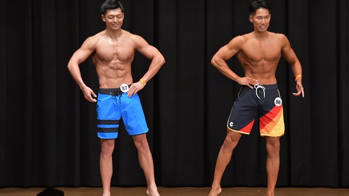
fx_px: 2295
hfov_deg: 8.7
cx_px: 201
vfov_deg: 4.9
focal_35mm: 248
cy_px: 89
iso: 6400
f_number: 5.6
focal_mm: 135
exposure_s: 1/400
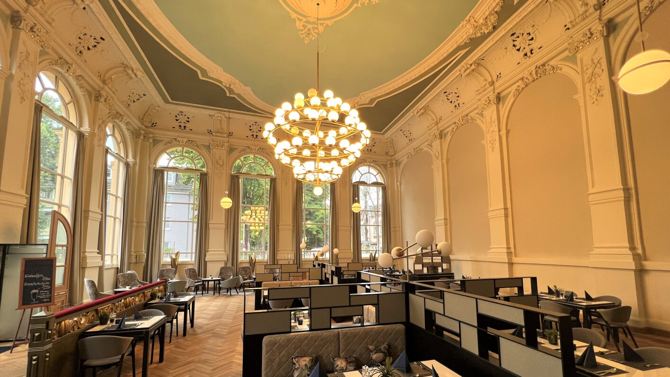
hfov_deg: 103.0
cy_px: 217
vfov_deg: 70.1
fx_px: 267
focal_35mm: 15
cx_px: 340
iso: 100
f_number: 1.8
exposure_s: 1/100
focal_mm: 1.57
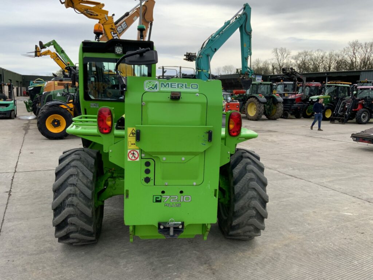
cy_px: 140
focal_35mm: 29
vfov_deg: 48.2
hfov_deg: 61.7
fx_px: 312
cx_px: 186
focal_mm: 3
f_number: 1.8
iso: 16
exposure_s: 1/804
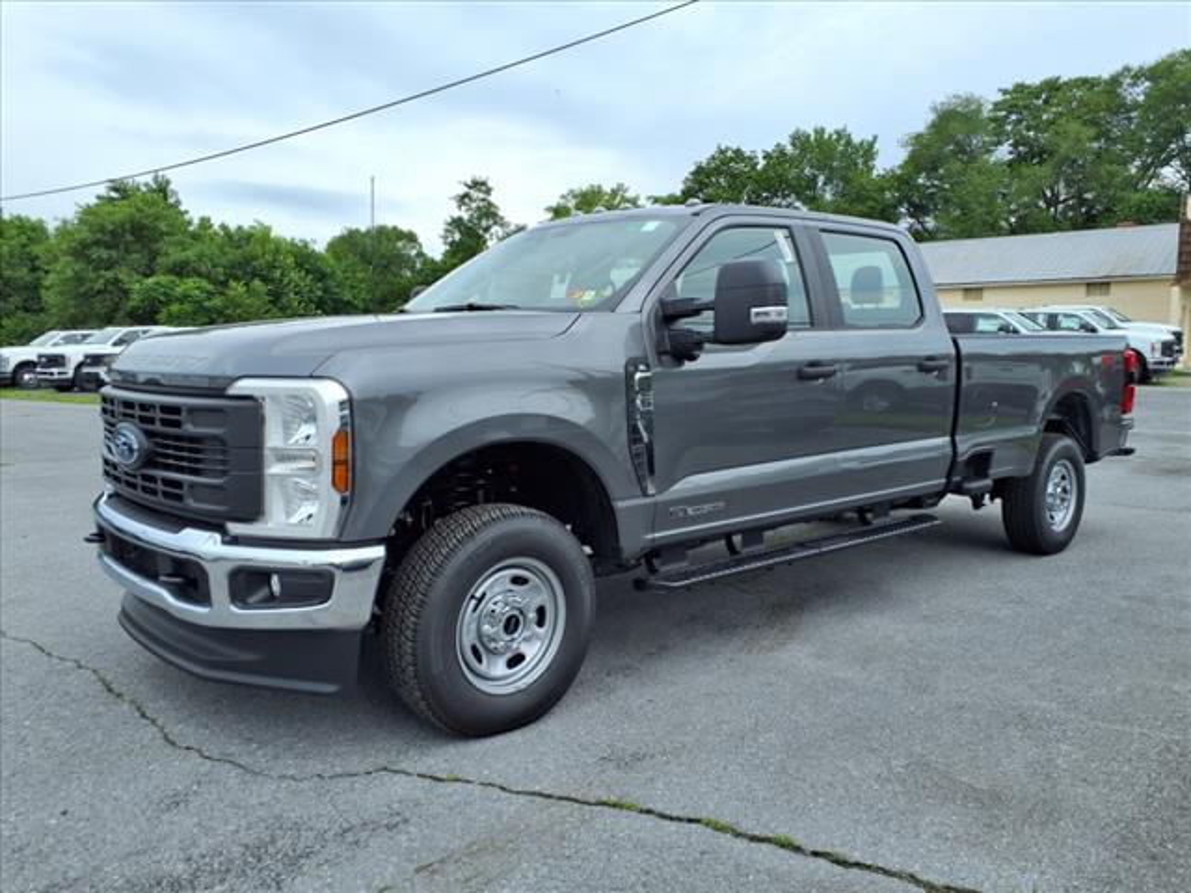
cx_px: 596
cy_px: 446
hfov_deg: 65.3
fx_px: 929
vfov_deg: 51.4
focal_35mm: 27
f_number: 1.9
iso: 40
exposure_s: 1/714
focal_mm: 3.58
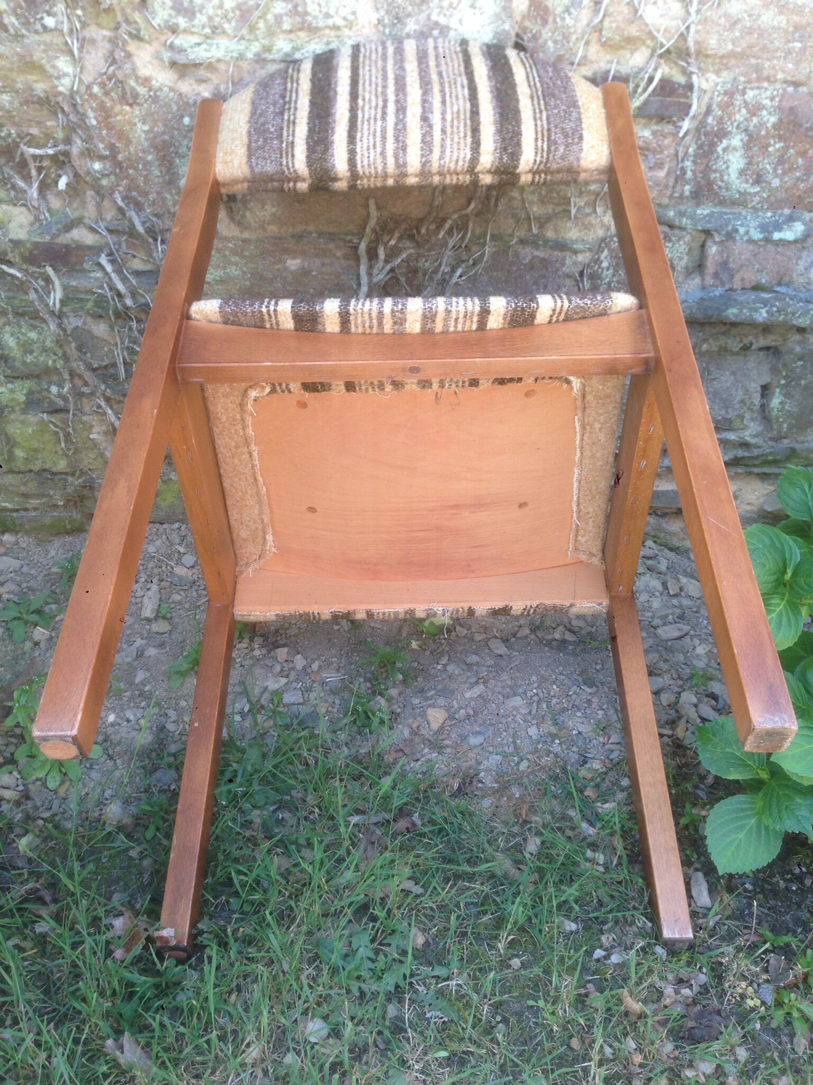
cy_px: 542
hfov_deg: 42.9
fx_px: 1033
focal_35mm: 33
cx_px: 406
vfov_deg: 55.4
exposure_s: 1/120
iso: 64
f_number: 2.4
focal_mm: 4.12
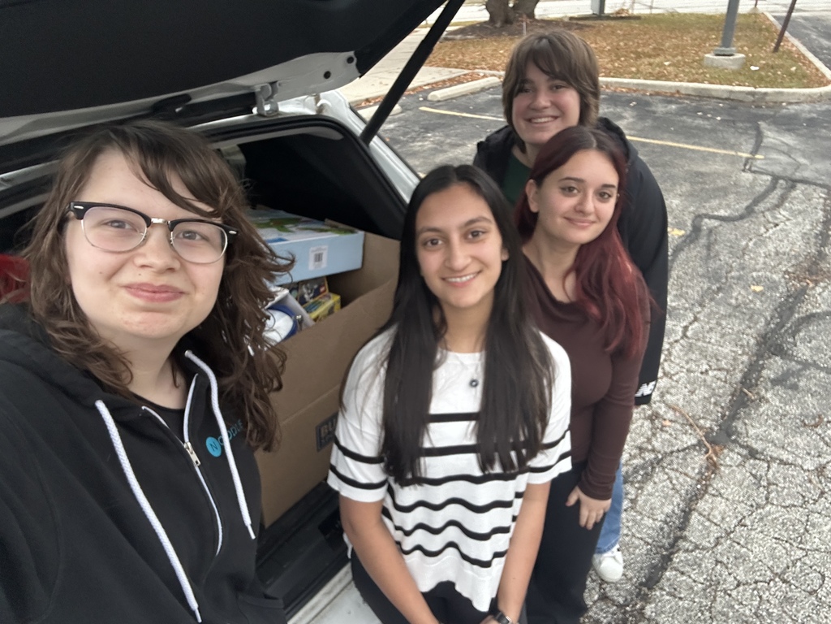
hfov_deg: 73.9
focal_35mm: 23
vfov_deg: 58.9
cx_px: 416
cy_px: 312
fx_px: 552
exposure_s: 1/60
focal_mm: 2.69
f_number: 1.9
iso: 160
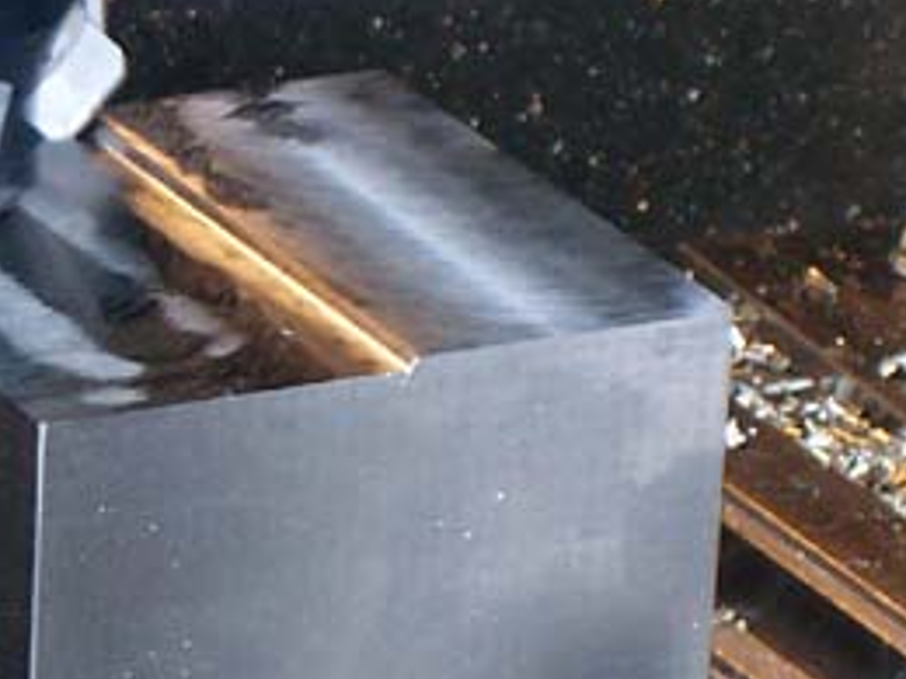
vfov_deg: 4.3
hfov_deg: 5.8
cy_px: 526
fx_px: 8951
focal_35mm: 342
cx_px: 108
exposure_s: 1/90
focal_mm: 16.8
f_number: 4.8
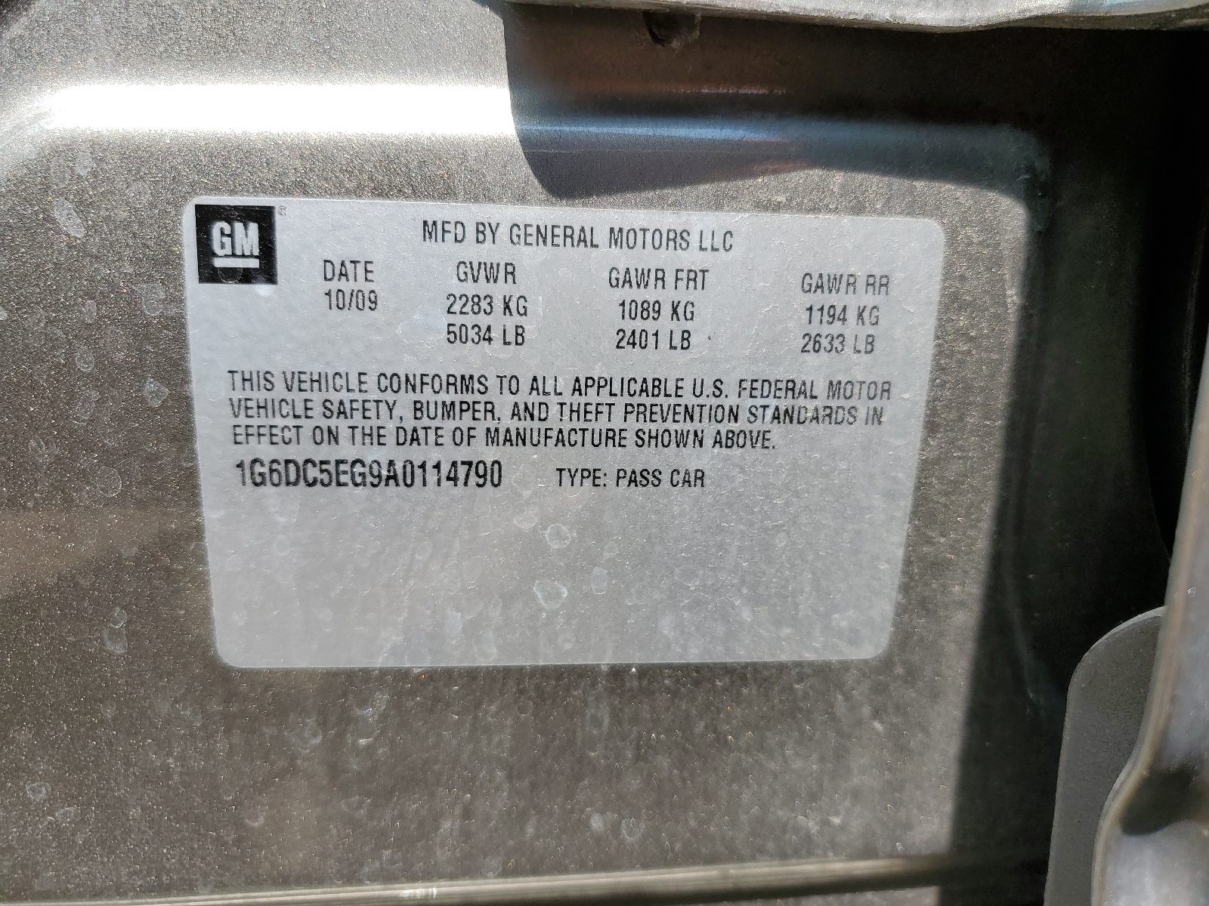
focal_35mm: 26
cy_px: 453
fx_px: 908
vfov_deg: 53.1
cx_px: 604
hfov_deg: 67.3
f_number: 1.5
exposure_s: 1/769
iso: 50
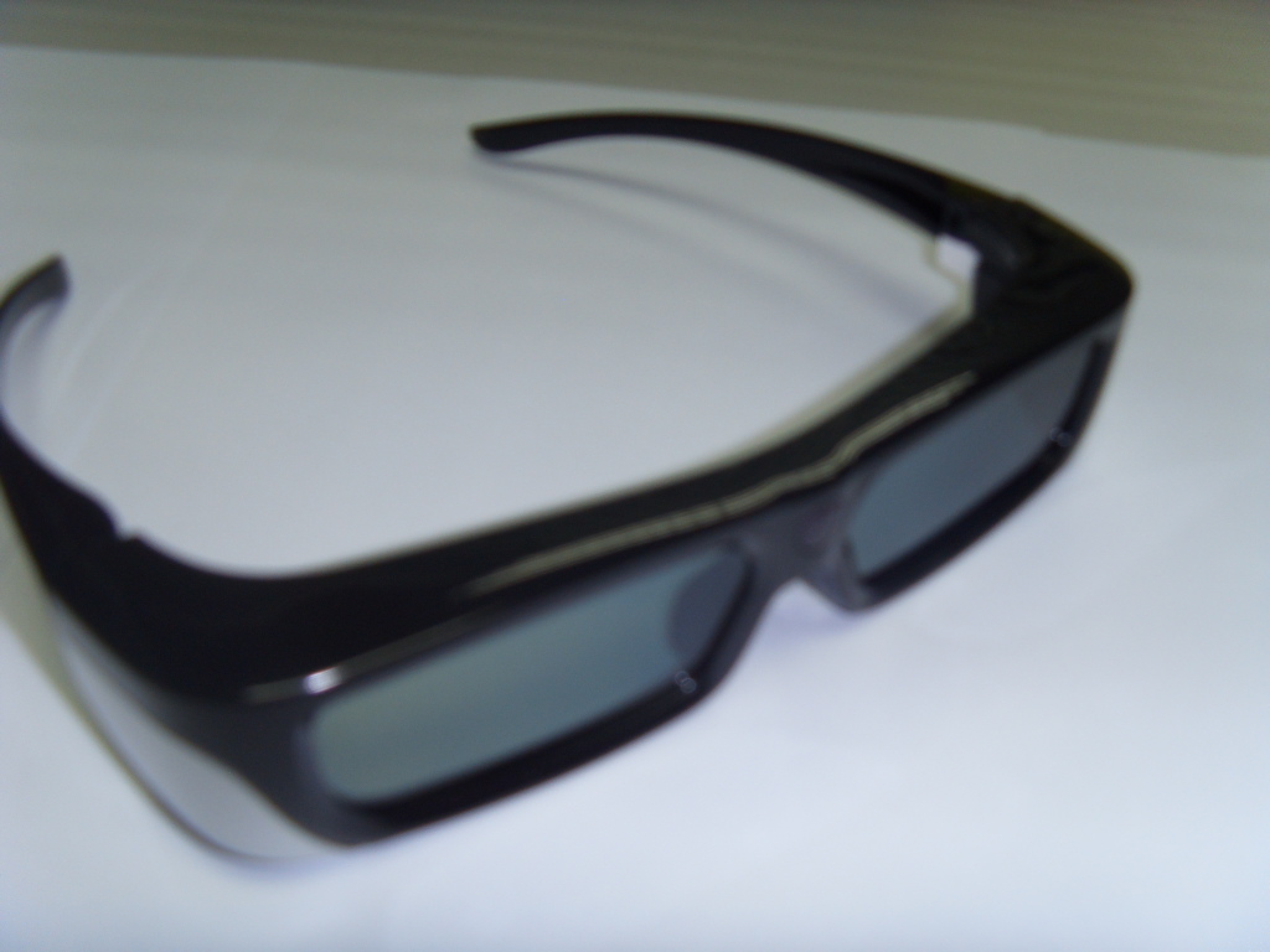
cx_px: 635
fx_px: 1431
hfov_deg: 47.9
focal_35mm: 39
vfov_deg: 36.8
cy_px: 476
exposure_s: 1/45
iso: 100
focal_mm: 6.6
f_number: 3.5
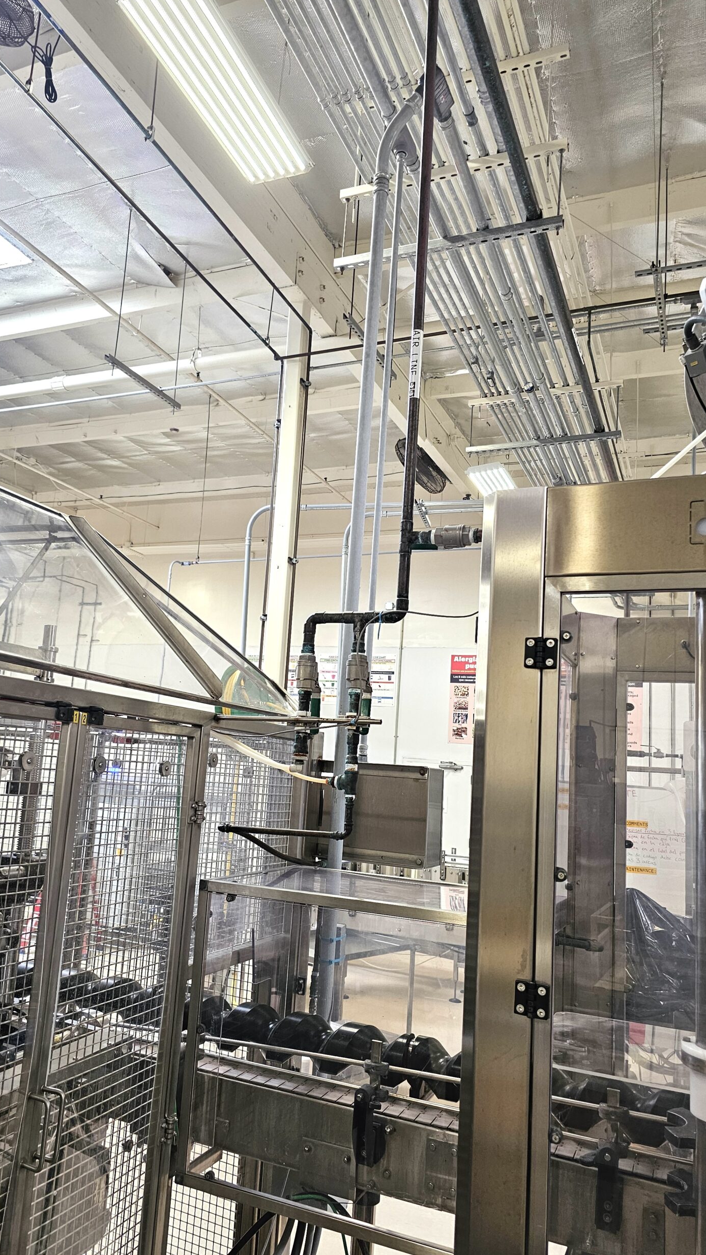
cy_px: 637
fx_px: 865
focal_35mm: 26
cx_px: 310
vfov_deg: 71.9
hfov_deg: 44.3
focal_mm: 6.3
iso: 200
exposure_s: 1/120
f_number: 1.7
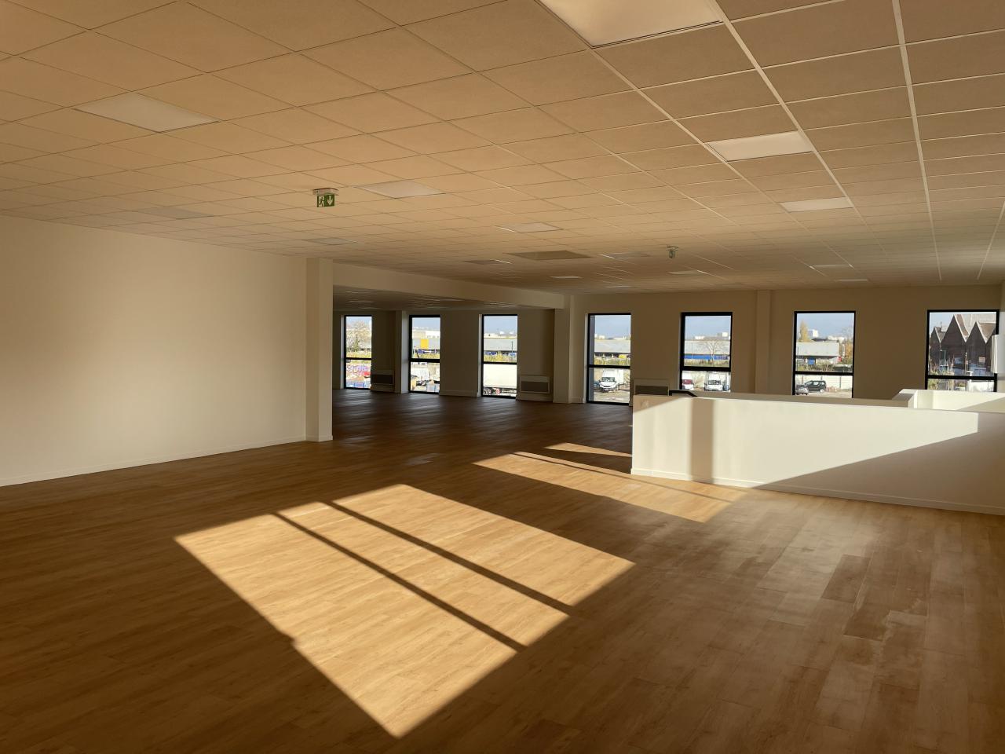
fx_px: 755
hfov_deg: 67.3
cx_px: 502
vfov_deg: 53.1
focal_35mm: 26
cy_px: 377
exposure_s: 1/1006
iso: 32
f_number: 1.6
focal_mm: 4.2
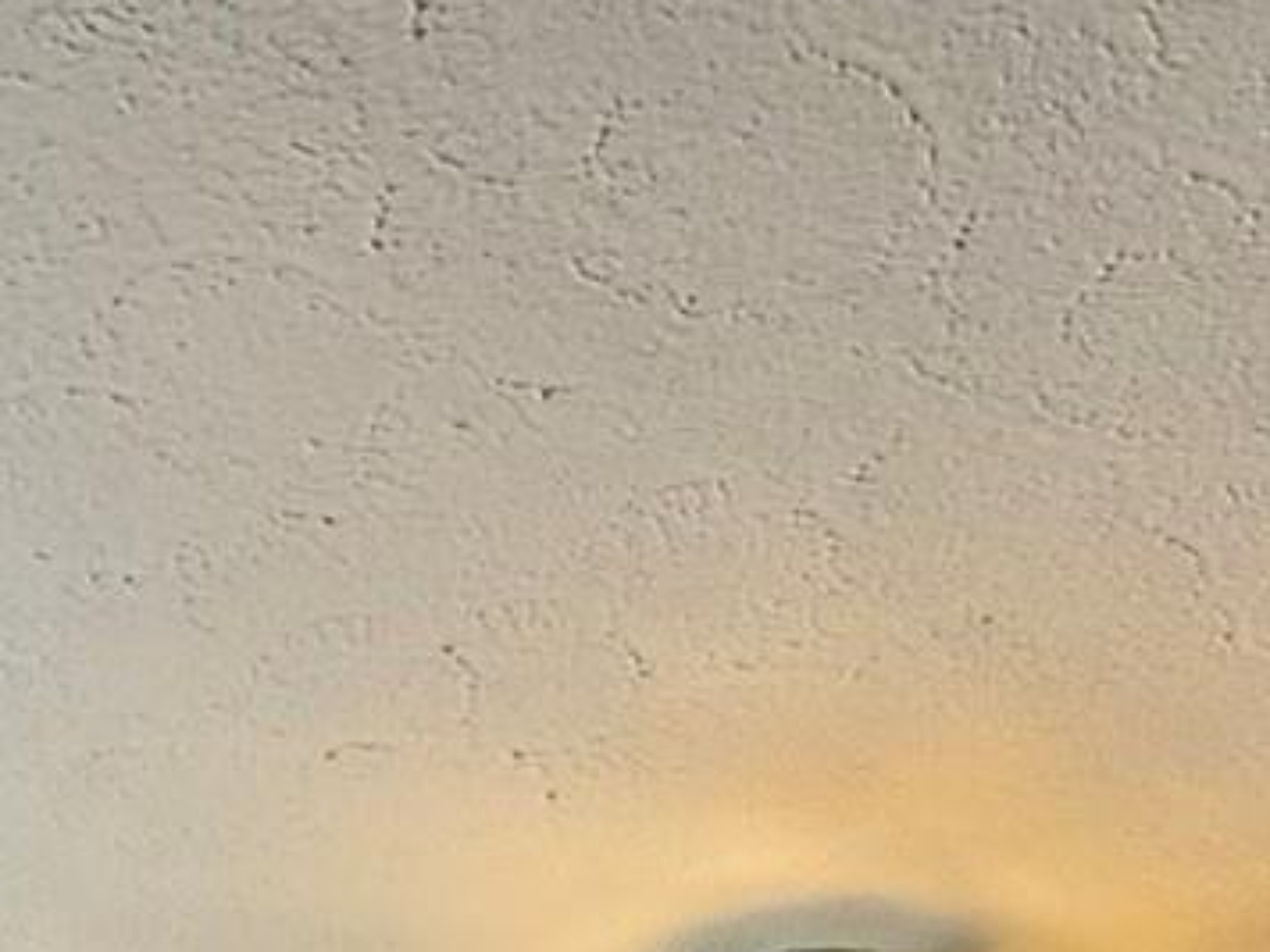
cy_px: 2025
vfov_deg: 16.3
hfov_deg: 30.7
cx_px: 713
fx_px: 2311
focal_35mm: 63
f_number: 2.2
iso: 400
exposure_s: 1/120
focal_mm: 2.22
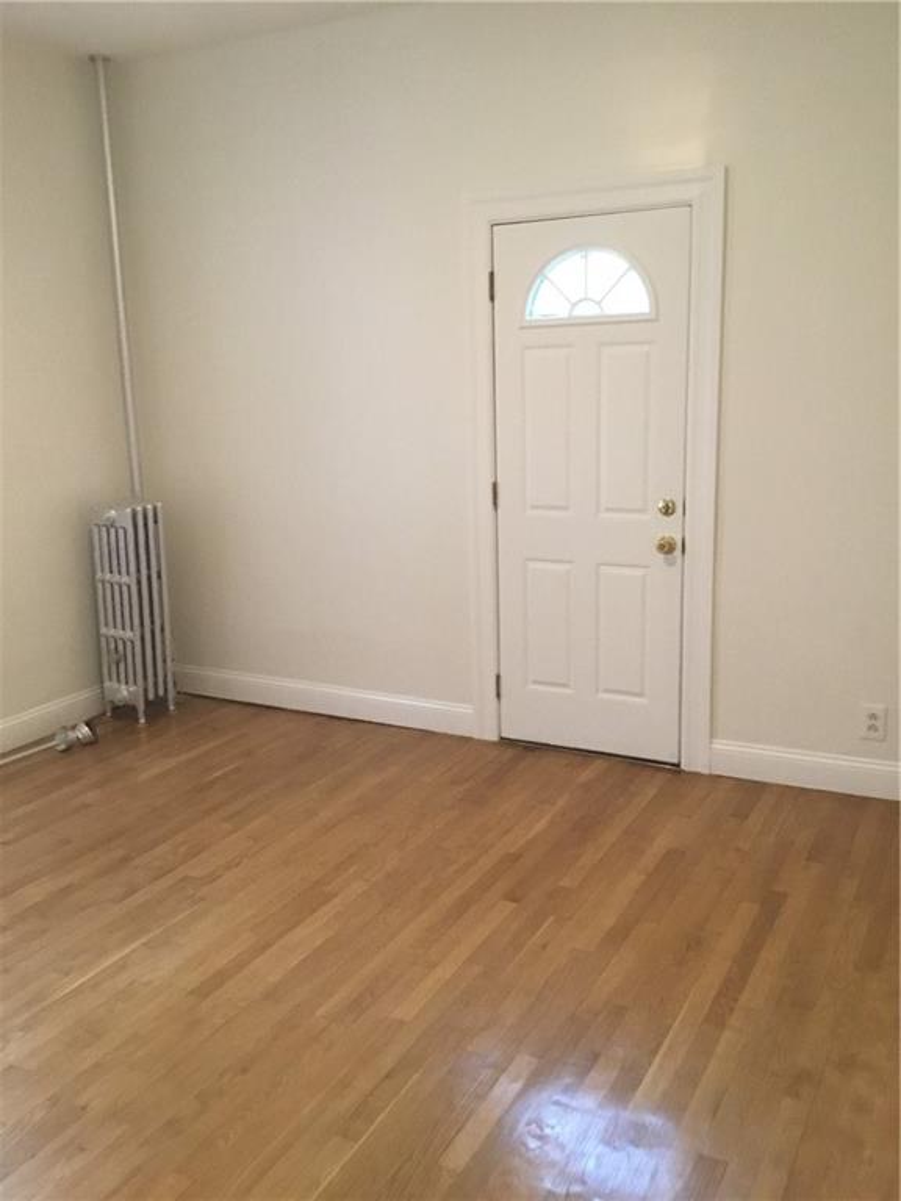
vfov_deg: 58.4
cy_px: 600
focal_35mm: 31
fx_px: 1076
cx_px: 450
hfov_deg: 45.4
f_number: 2.4
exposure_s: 1/30
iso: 200
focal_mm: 3.3
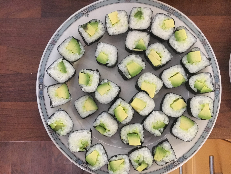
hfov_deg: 61.7
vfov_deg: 48.2
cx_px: 116
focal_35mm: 29
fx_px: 194
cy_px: 87
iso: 320
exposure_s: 1/17
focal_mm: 4.15
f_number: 2.2
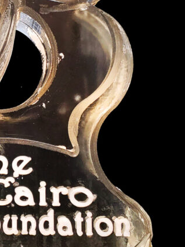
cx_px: -6
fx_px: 470
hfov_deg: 21.4
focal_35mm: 66
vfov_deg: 28.9
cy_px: 58
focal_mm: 4.3
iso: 250
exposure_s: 1/24
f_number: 1.5
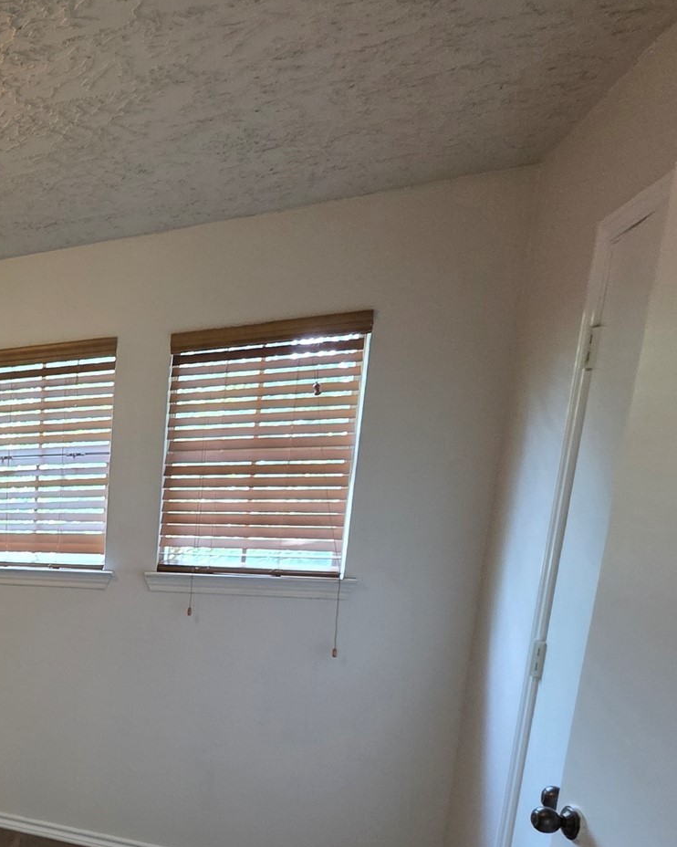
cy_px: 631
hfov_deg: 34.2
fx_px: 702
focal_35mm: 28
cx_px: -228
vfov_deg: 59.1
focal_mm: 2.2
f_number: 1.9
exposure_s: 1/60
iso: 250
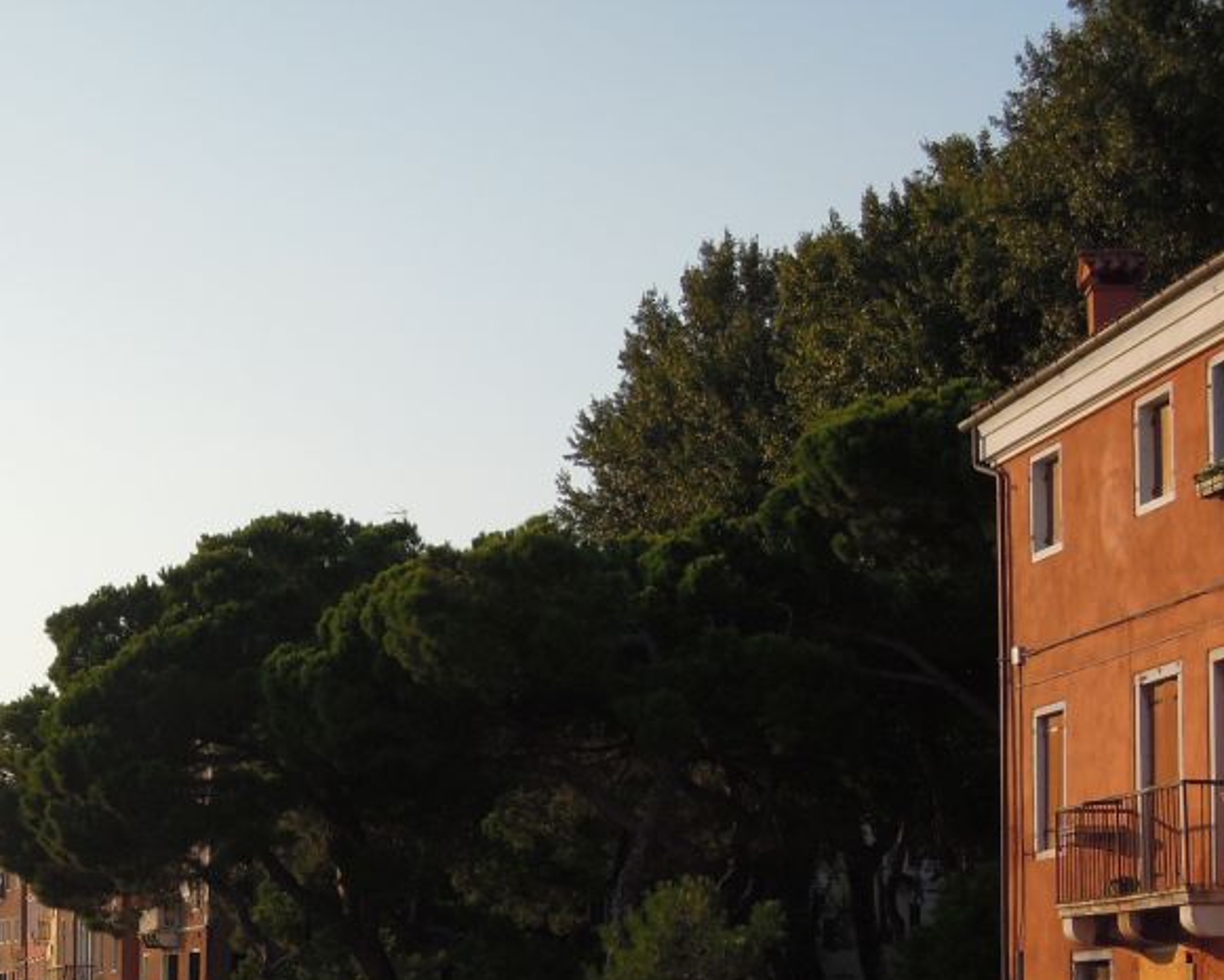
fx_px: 3116
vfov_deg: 17.7
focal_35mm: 86
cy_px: 805
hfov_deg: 21.8
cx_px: 169
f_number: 4.2
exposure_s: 1/1250
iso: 160
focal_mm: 9
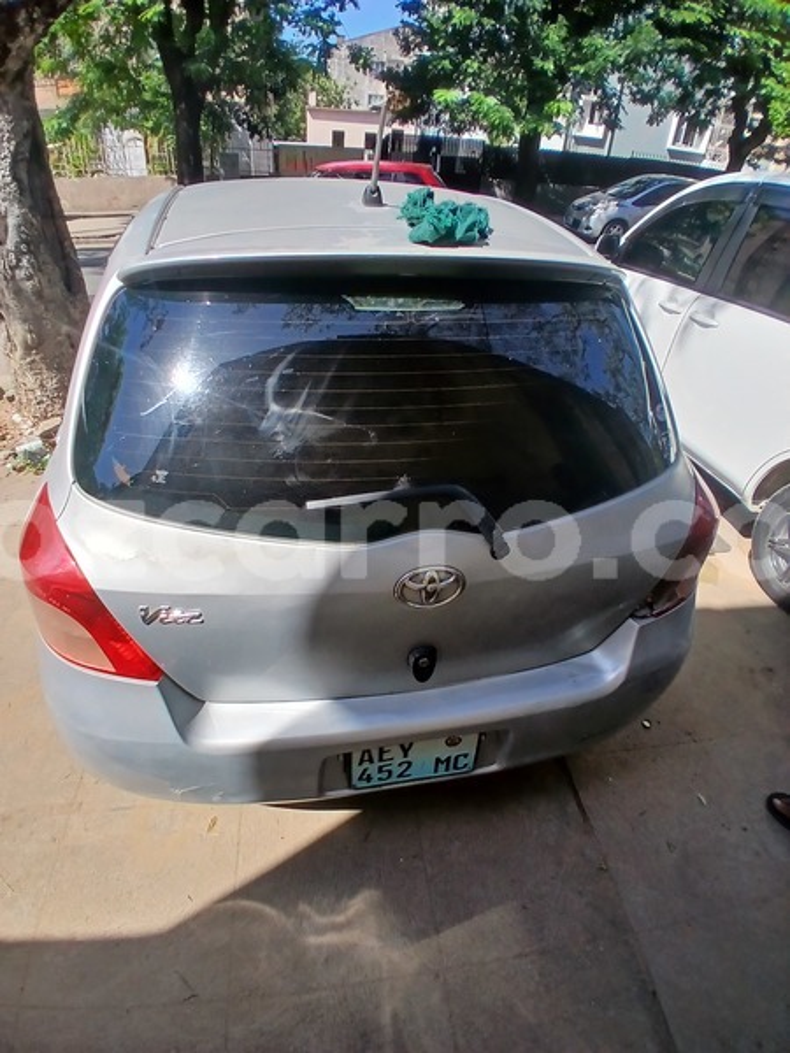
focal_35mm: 17
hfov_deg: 74.7
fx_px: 517
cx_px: 395
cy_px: 526
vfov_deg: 91.0
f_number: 2.2
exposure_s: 1/714
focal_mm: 1.4
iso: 50
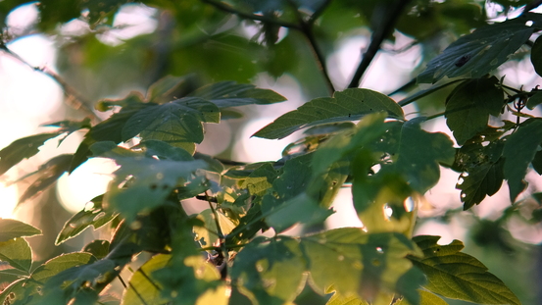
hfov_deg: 21.9
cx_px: 171
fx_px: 1394
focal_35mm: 97
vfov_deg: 12.4
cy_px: 254
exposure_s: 1/105
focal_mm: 33
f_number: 1.4
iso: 320
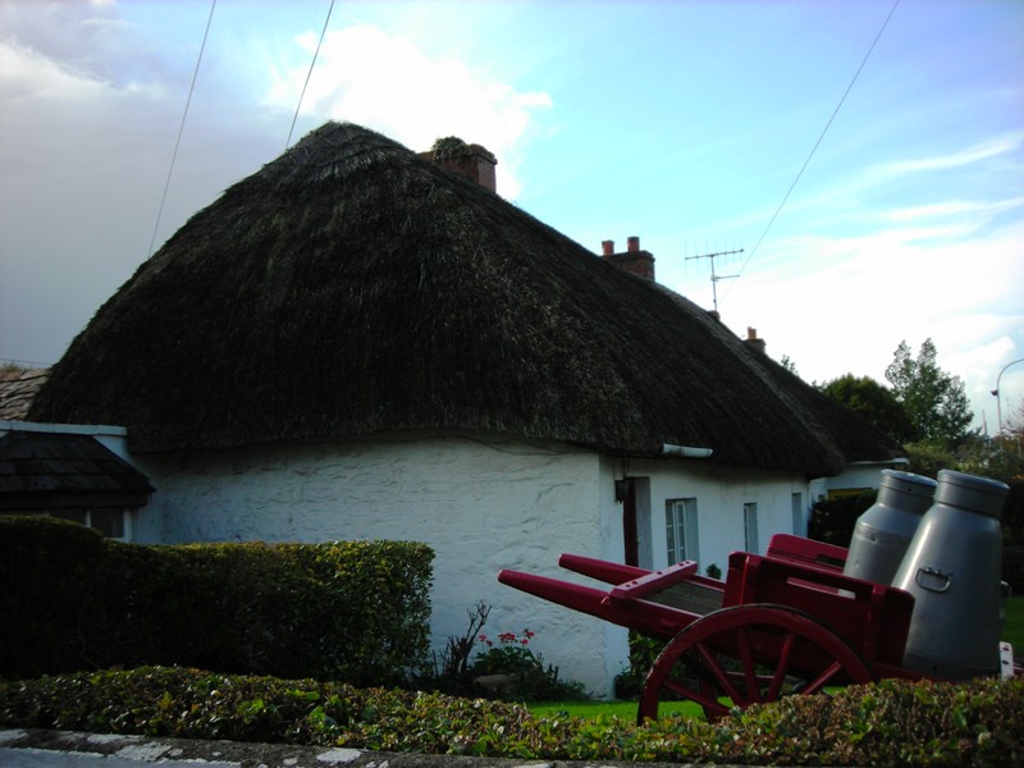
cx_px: 512
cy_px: 384
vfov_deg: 37.7
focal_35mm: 38
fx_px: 1124
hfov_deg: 49.0
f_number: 3.2
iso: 50
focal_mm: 6.3
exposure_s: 1/265
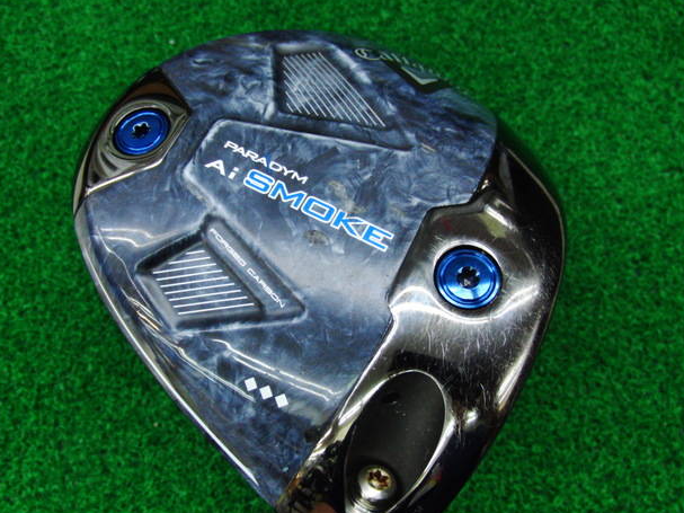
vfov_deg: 36.8
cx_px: 334
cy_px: 266
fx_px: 770
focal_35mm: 39
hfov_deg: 47.9
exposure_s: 1/60
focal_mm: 6.42
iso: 400
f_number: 3.6
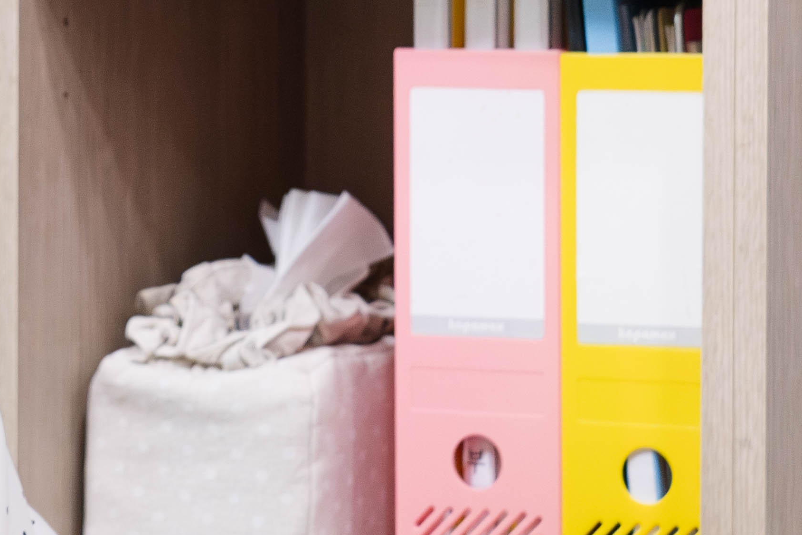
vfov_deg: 7.0
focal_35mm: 195
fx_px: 4344
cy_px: 8
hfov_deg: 10.5
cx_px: 85
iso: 2000
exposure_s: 1/125
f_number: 5
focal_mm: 47
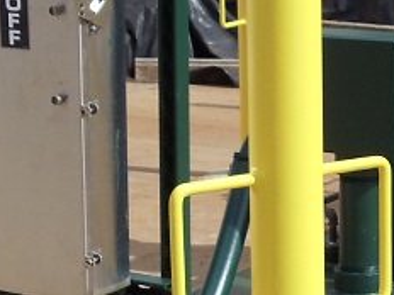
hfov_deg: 9.9
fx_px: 2242
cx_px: 454
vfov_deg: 7.5
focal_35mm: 197
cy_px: 197
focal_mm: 6
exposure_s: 1/250
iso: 100
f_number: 7.1
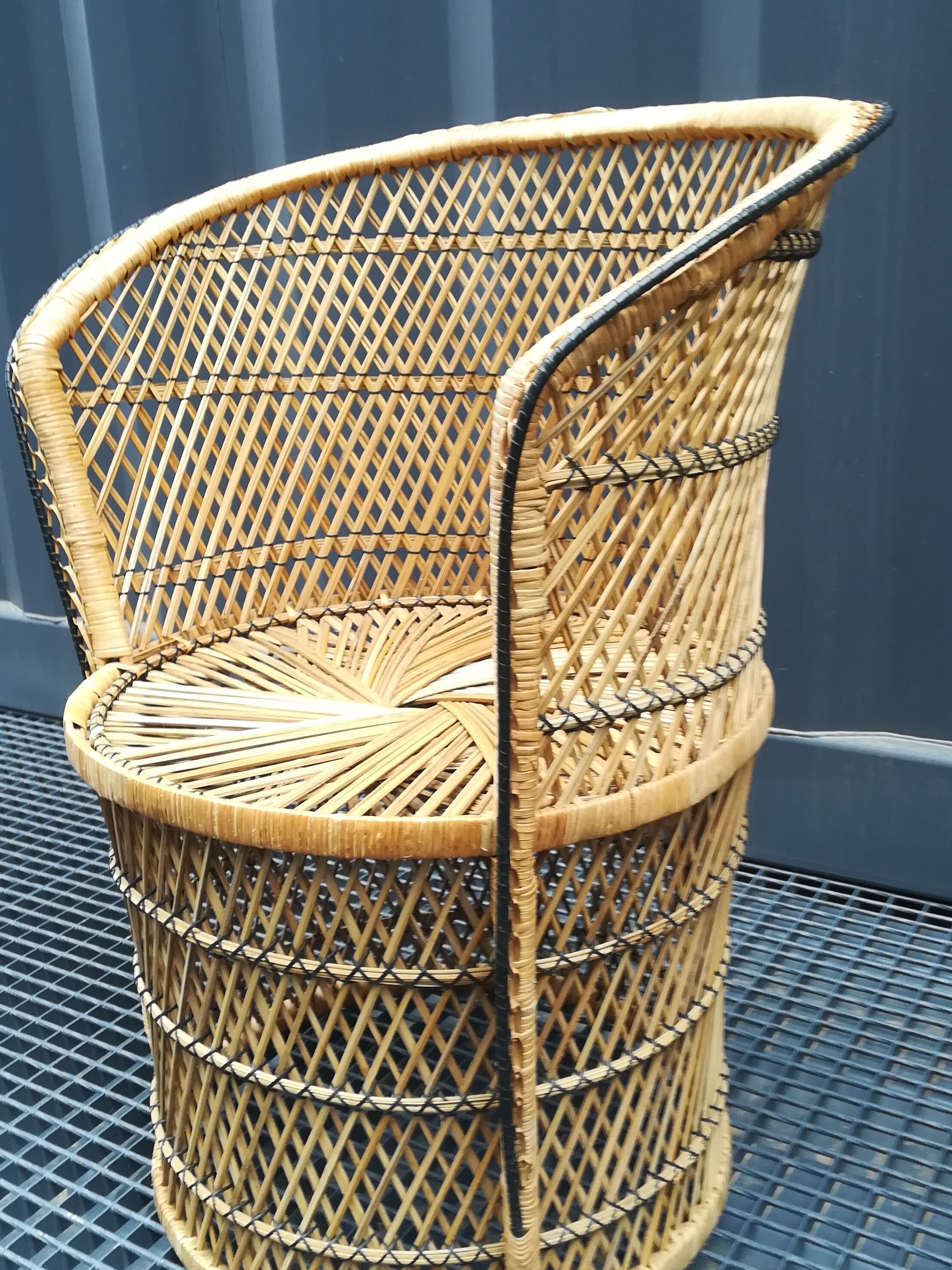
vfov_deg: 52.6
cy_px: 679
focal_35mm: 35
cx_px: 481
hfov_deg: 40.7
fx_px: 1283
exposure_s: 1/50
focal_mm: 3.83
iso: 80
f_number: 2.2
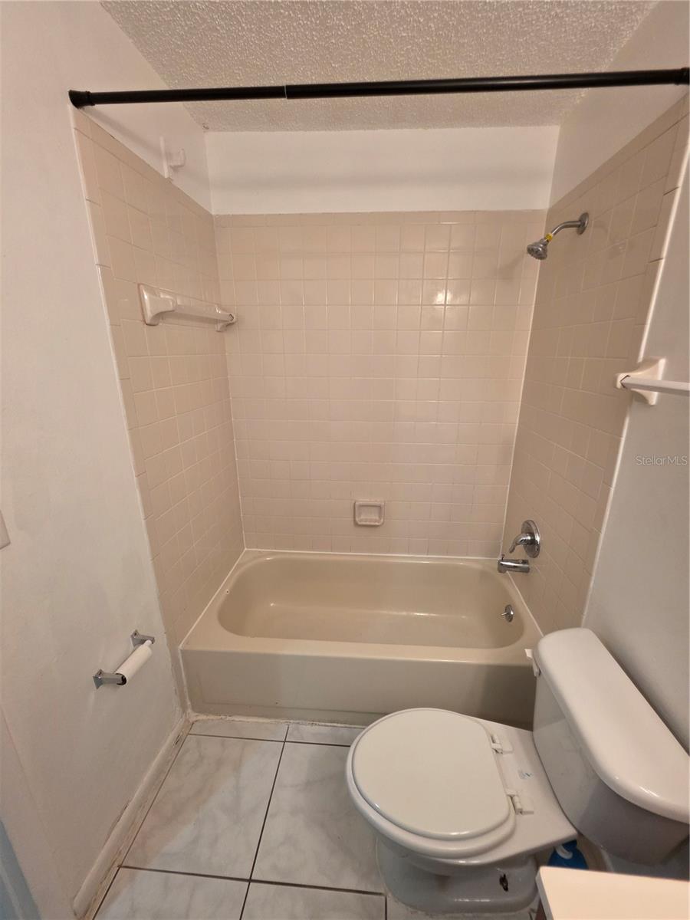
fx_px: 346
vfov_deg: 106.2
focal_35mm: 13
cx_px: 345
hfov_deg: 89.9
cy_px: 460
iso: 320
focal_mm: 2.2
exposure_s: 1/60
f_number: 1.9
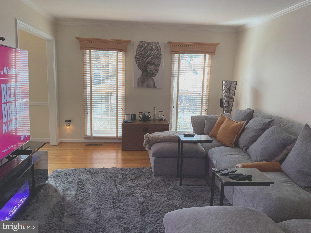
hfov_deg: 61.7
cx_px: 156
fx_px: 261
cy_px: 116
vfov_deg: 48.2
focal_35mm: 29
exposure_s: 1/60
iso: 100
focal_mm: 3
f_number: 1.8
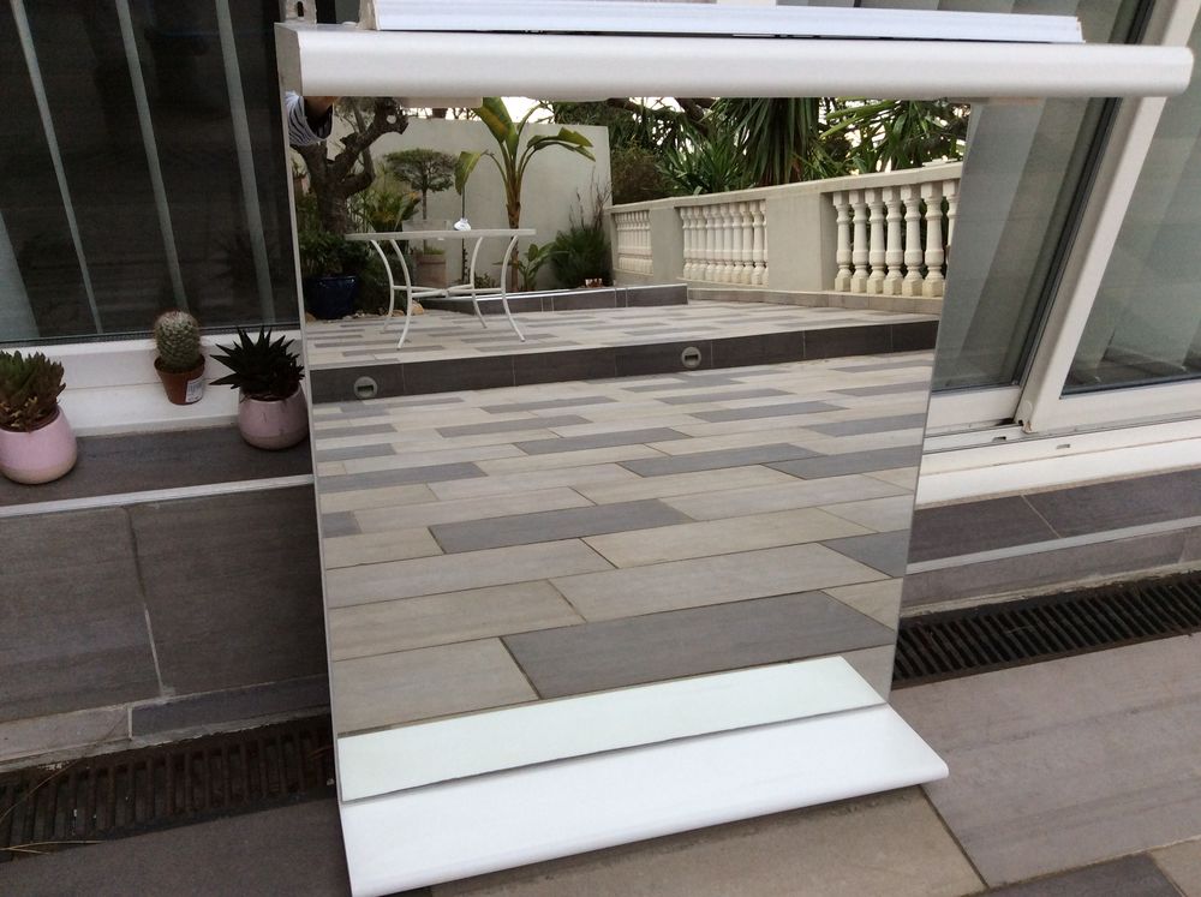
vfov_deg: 44.1
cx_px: 600
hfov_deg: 56.9
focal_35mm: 32
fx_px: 1109
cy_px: 448
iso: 40
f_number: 2.4
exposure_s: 1/100
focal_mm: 3.3
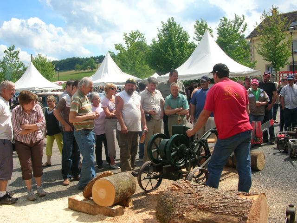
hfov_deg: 52.6
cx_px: 148
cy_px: 112
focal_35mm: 35
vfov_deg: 40.7
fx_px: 300
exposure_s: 1/259
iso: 50
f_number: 5.6
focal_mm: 5.8
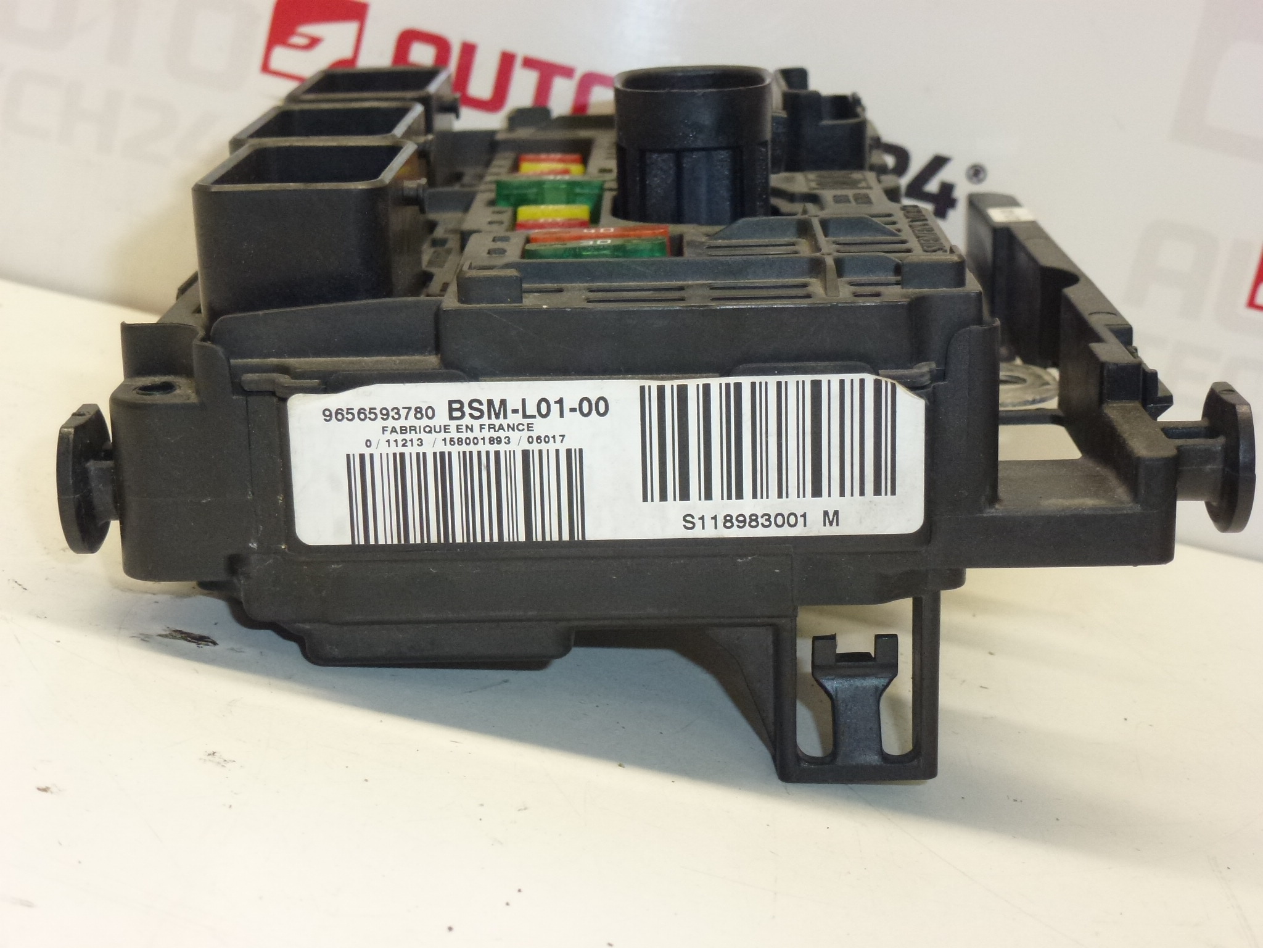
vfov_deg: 24.0
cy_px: 474
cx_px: 632
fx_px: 2226
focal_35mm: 61
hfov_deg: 31.7
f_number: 4.5
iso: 400
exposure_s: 1/100
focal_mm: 10.9
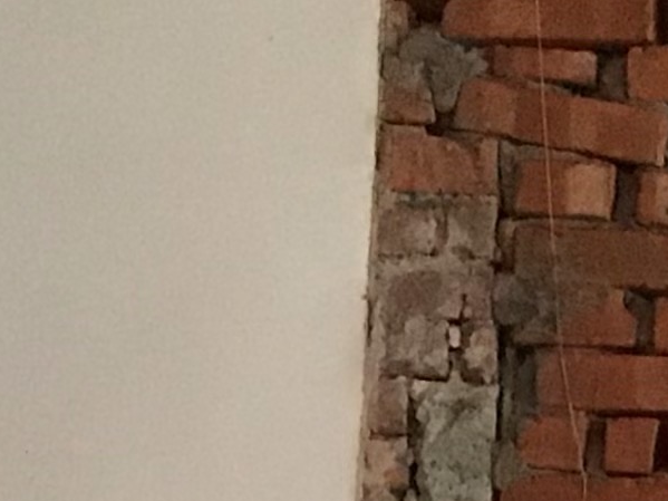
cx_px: 1591
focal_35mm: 169
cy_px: 829
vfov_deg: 8.5
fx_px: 3261
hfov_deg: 10.2
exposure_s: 1/30
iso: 250
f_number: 2.4
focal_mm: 3.3
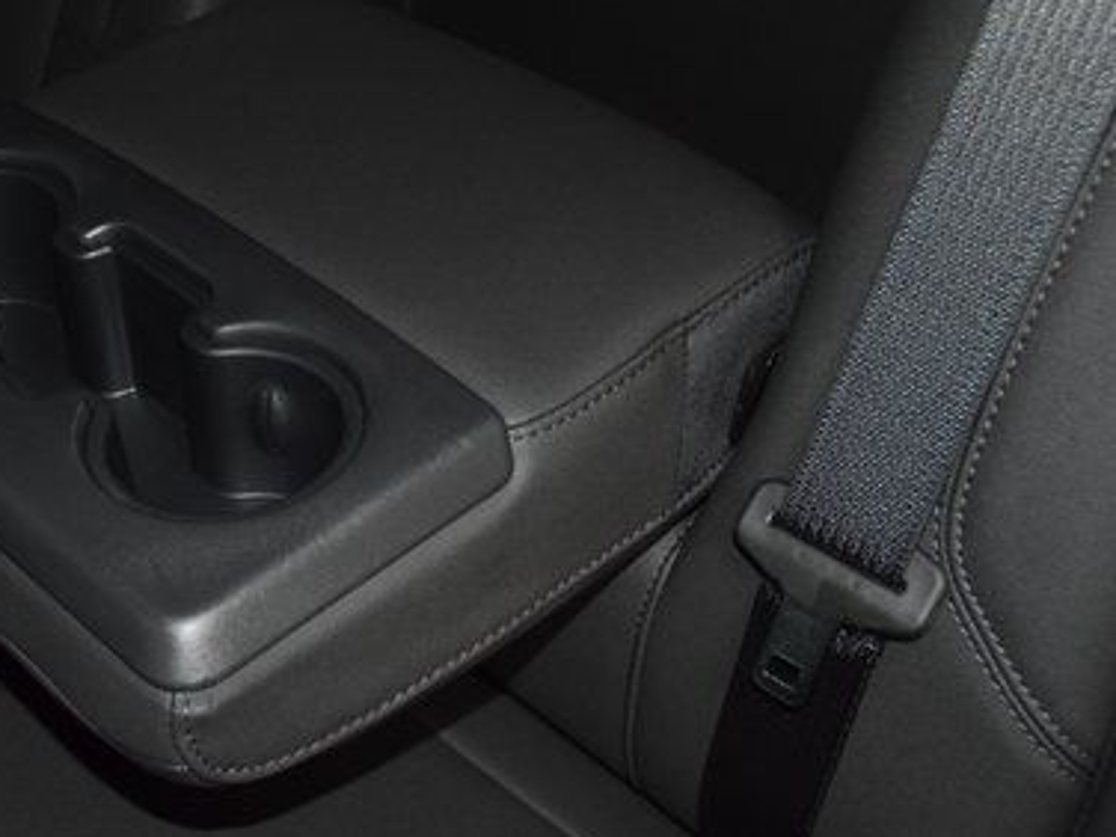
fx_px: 1902
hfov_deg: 31.8
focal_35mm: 59
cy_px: 346
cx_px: 220
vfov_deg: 24.8
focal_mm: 24
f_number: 3.8
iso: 2000
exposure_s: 1/125
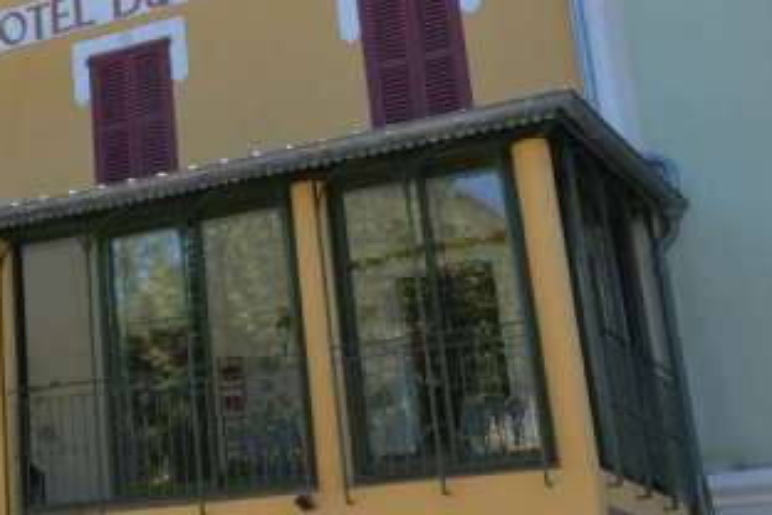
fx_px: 1758
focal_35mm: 82
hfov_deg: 22.4
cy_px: 106
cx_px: -208
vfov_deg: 16.5
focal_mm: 32
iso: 720
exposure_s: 1/125
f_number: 11
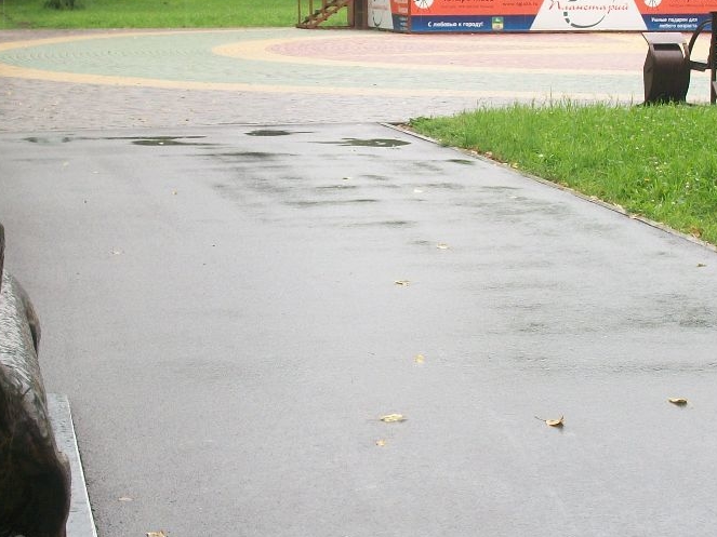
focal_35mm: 85
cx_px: 333
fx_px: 1760
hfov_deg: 23.0
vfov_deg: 17.3
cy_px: 194
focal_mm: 7.8
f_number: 3.5
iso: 80
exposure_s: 1/125
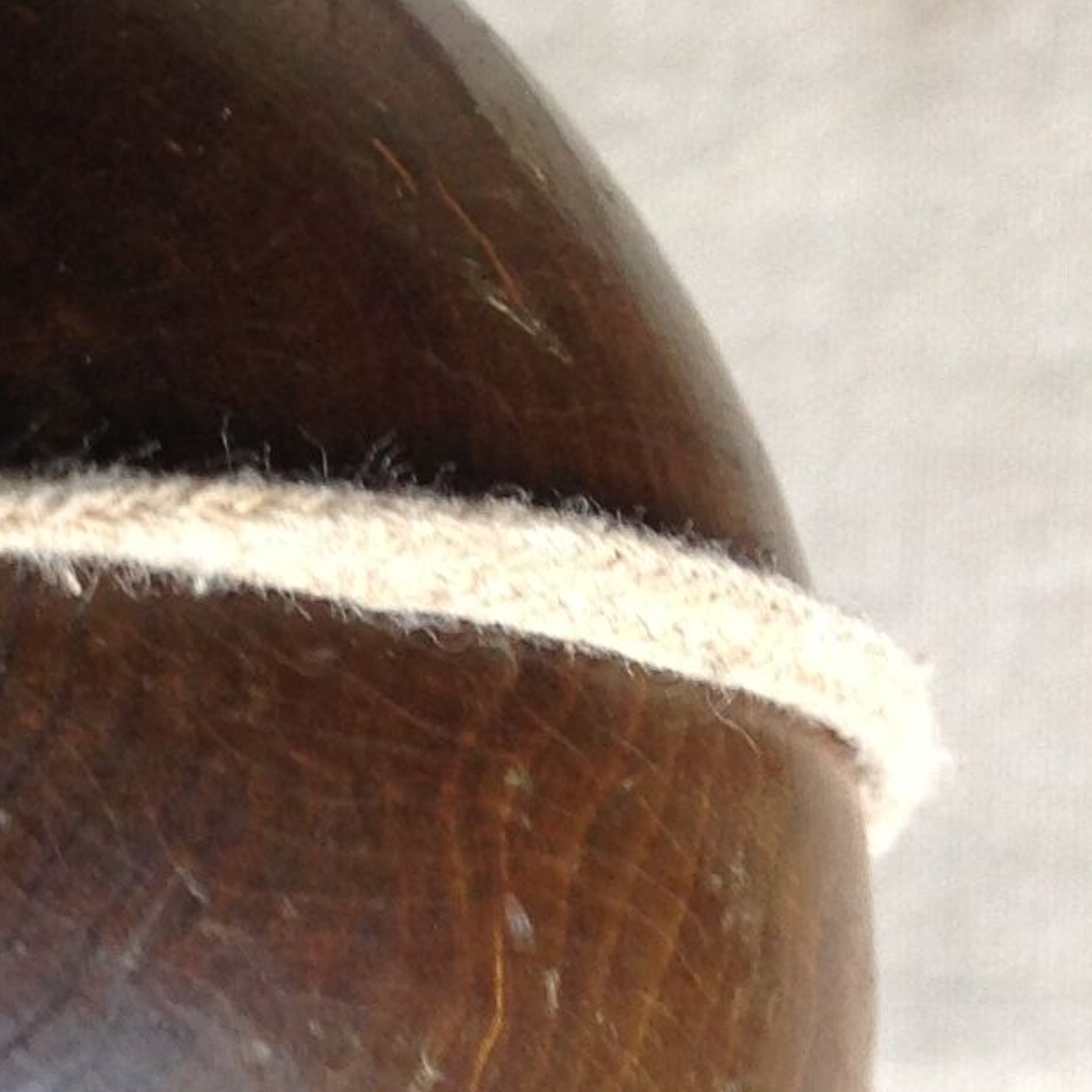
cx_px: -402
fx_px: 4640
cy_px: 775
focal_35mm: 130
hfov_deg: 12.9
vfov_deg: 13.4
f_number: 2.4
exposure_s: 1/15
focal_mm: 4.28
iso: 80
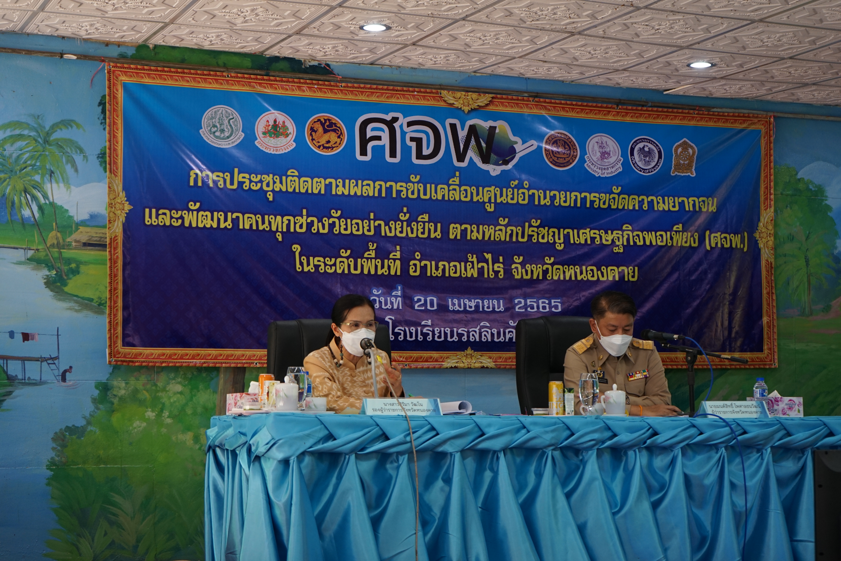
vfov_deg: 21.2
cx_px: 420
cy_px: 280
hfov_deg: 31.4
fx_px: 1495
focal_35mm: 64
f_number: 5.6
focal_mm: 64
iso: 800
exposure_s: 1/160
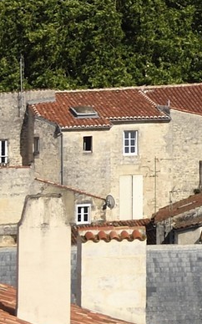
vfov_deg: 4.7
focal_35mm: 442
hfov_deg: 2.9
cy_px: -148
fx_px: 3899
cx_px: 614
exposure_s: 1/640
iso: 200
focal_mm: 70
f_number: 11
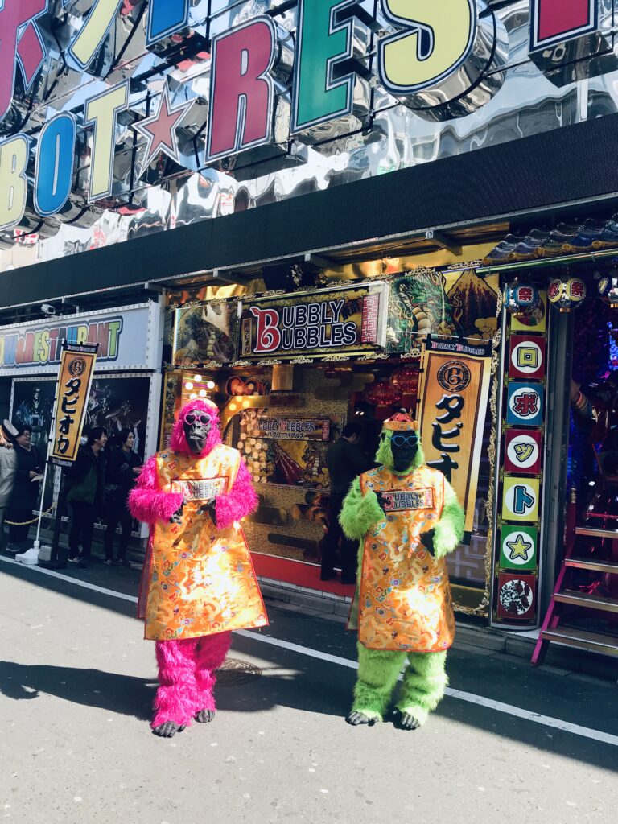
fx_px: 667
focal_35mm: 28
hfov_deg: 49.7
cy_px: 412
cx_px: 309
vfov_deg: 63.4
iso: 20
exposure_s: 1/665
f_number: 1.8
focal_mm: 3.99
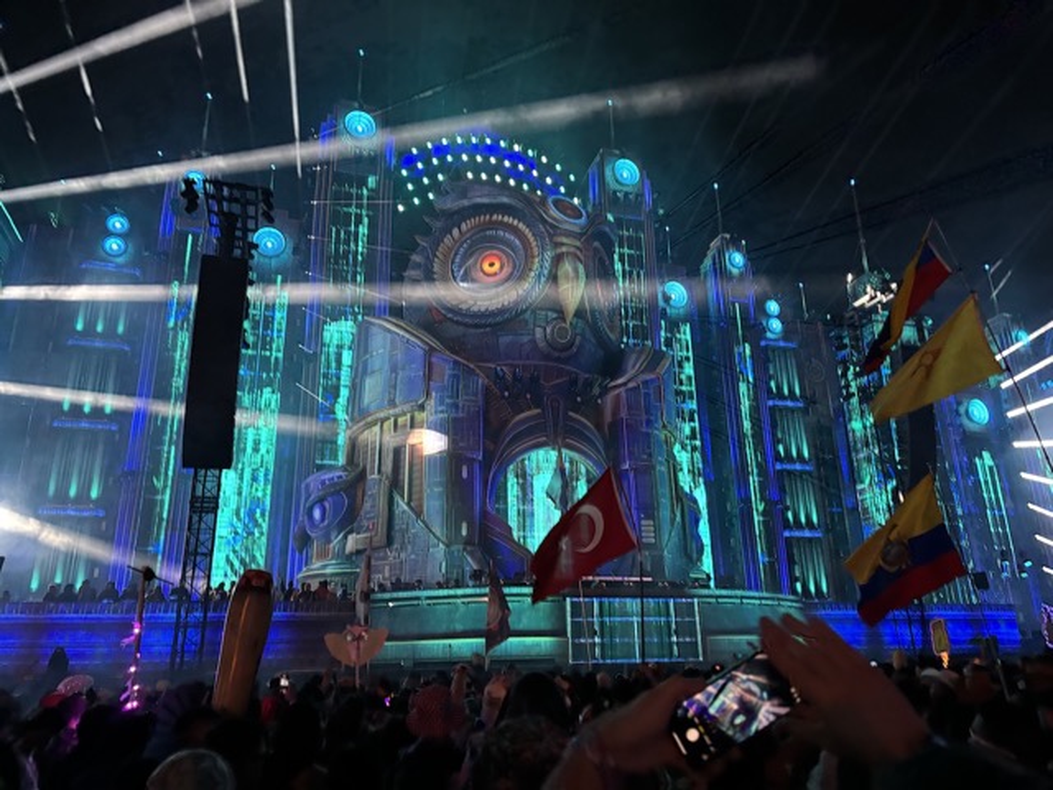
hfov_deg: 67.3
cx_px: 526
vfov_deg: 53.1
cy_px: 395
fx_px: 791
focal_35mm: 26
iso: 500
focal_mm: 5.96
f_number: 1.6
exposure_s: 1/34
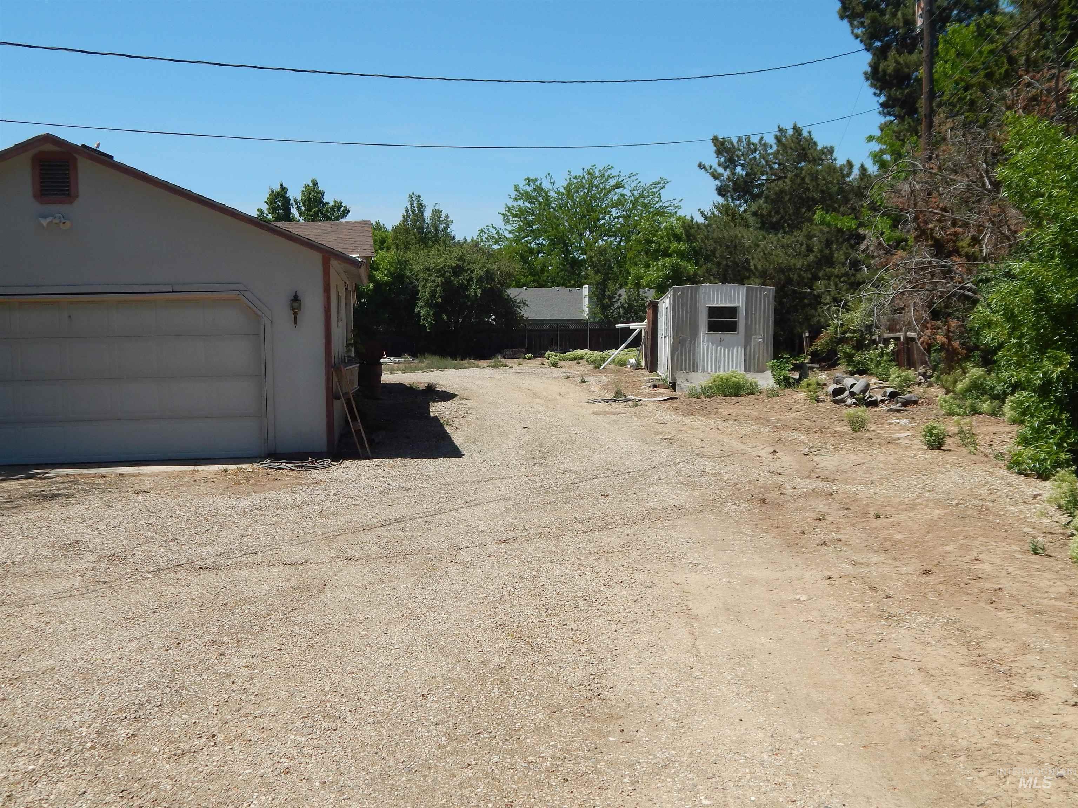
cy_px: 404
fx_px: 1183
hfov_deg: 49.0
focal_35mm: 38
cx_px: 539
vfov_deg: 37.7
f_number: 6.9
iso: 125
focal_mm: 6.8
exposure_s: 1/400
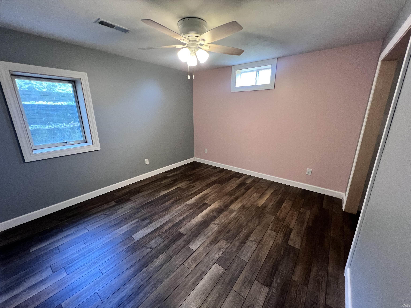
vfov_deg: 89.9
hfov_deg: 106.2
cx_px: 206
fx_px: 154
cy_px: 154
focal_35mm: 13
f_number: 1.8
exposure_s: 1/60
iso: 250
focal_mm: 1.57
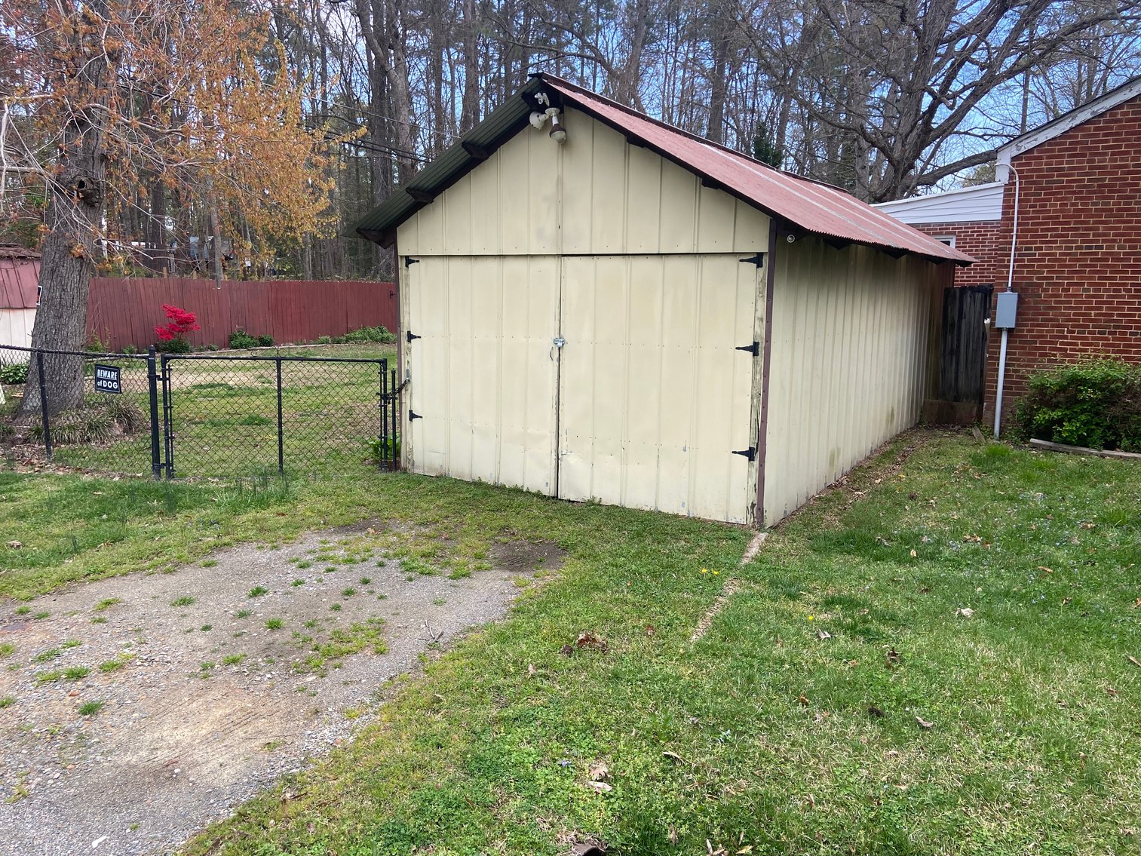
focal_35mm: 26
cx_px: 570
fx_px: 857
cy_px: 428
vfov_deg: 53.1
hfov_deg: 67.3
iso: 32
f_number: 1.8
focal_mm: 4.25
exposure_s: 1/264
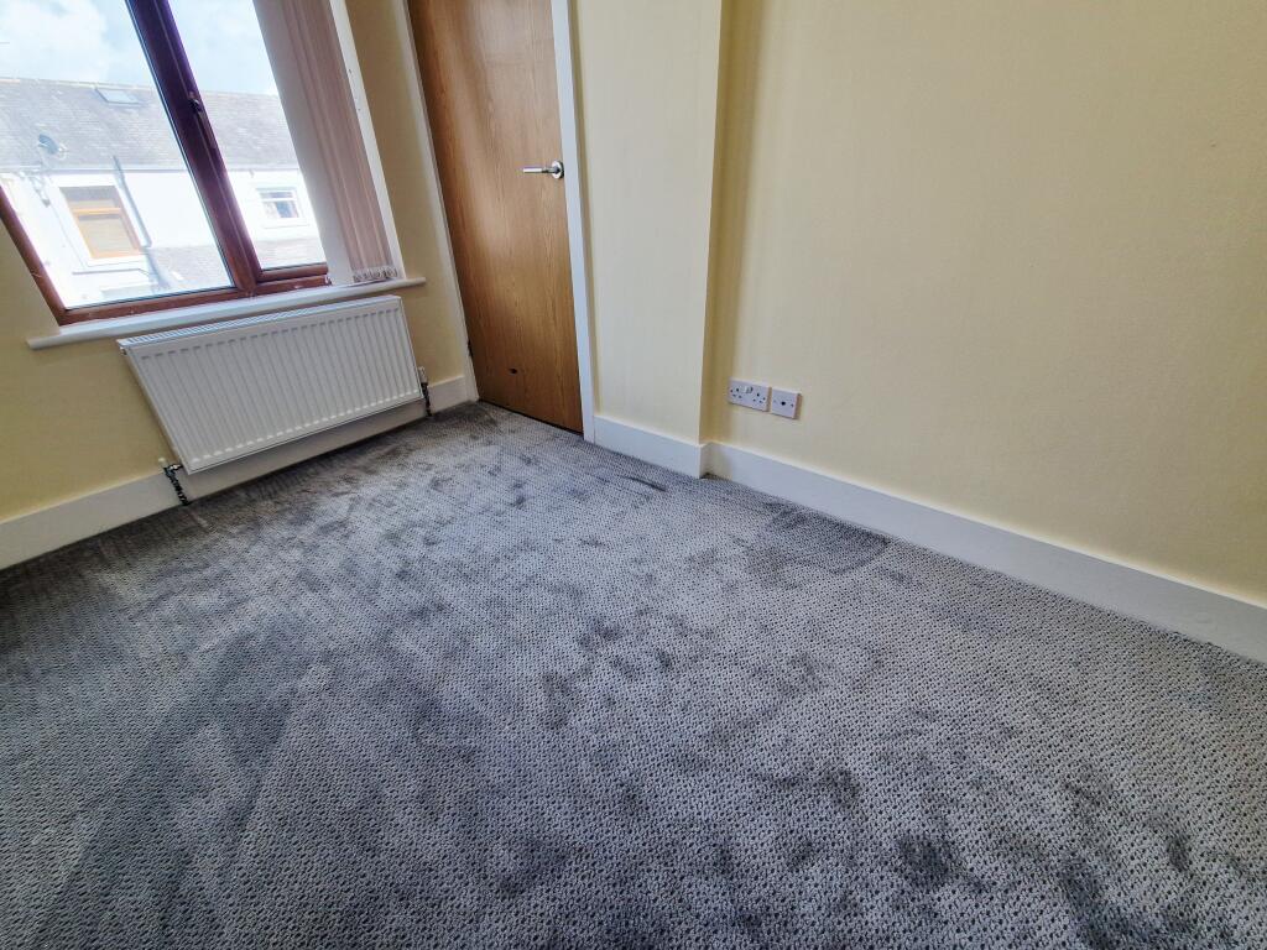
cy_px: 475
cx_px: 634
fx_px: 476
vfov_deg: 89.9
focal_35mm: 13
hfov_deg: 106.2
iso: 50
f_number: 2.2
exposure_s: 1/182
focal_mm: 2.2
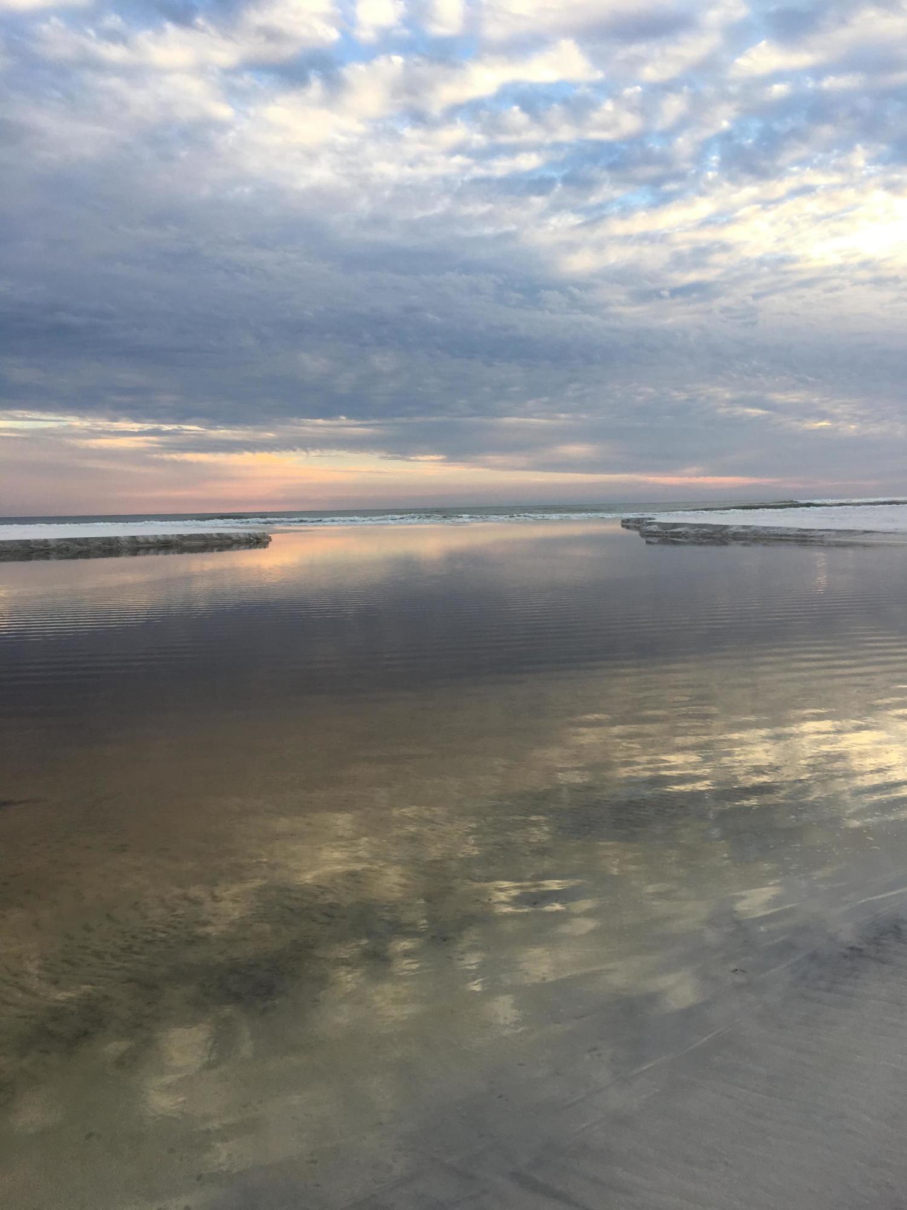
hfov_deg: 48.2
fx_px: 1013
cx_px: 454
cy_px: 605
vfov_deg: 61.7
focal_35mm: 29
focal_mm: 4.15
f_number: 2.2
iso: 25
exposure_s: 1/150
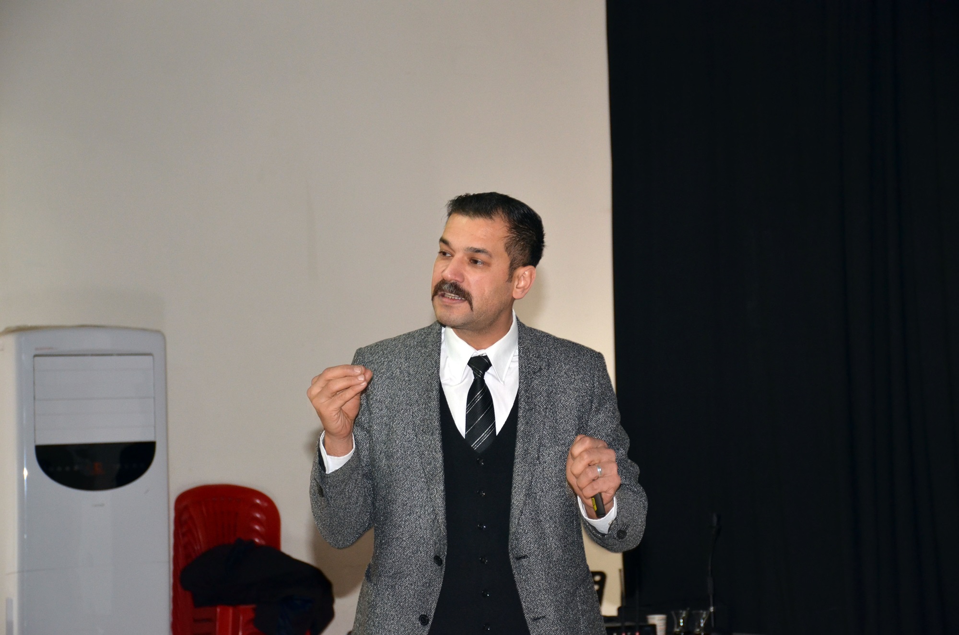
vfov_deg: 13.8
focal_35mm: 99
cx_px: 480
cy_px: 318
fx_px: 2631
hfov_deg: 20.7
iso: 800
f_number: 5
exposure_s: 1/60
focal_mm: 66
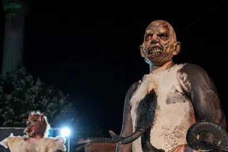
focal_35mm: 35
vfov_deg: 36.1
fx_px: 222
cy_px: 130
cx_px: 128
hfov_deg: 54.3
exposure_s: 1/125
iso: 2000
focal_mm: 16
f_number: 2.8
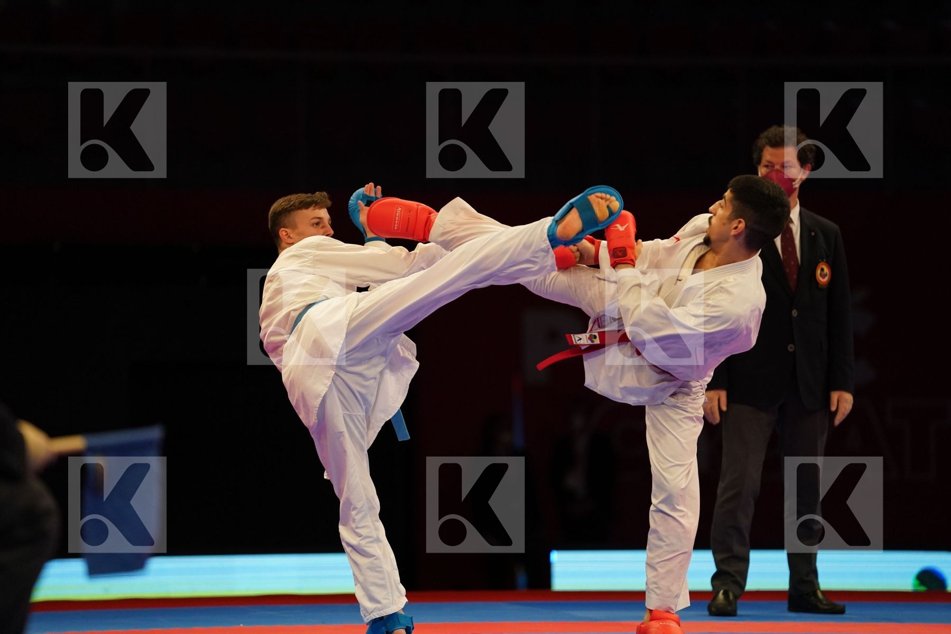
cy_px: 317
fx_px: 5072
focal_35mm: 192
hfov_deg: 10.7
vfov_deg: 7.2
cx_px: 476
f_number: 2.8
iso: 2500
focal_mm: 192
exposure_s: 1/1000
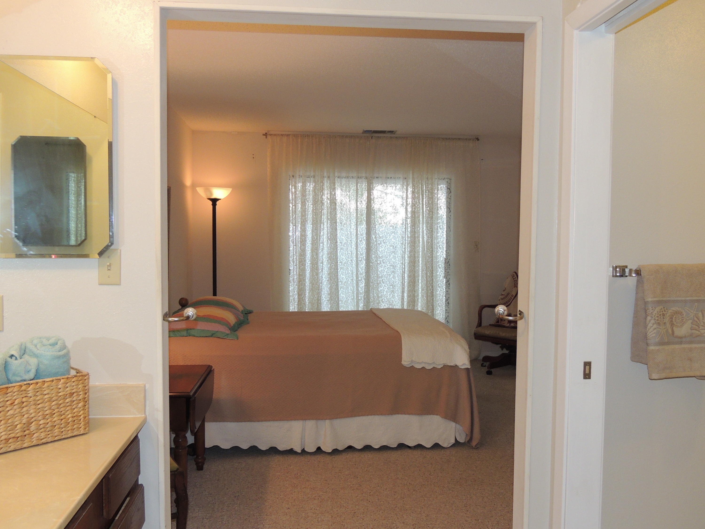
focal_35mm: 30
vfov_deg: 46.8
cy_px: 264
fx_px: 611
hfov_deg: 60.0
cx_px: 352
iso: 320
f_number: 3.1
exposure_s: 1/40
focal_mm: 5.3
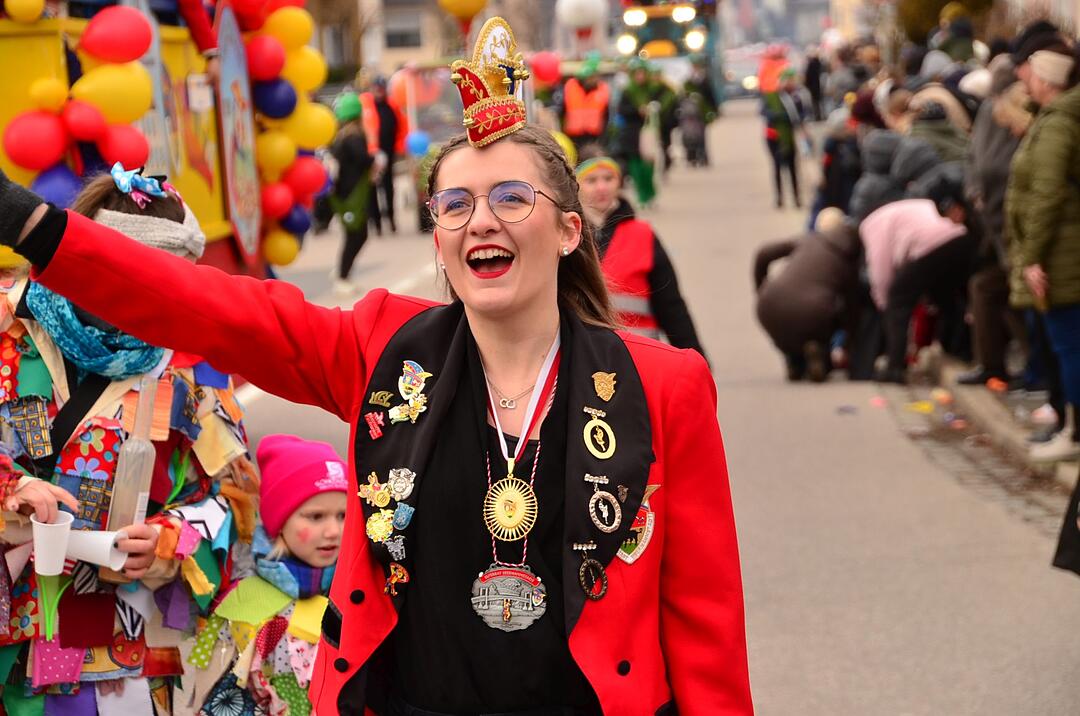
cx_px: 540
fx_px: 4492
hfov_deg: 13.7
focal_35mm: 150
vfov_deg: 9.1
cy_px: 358
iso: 400
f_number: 6
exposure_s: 1/400
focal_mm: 100
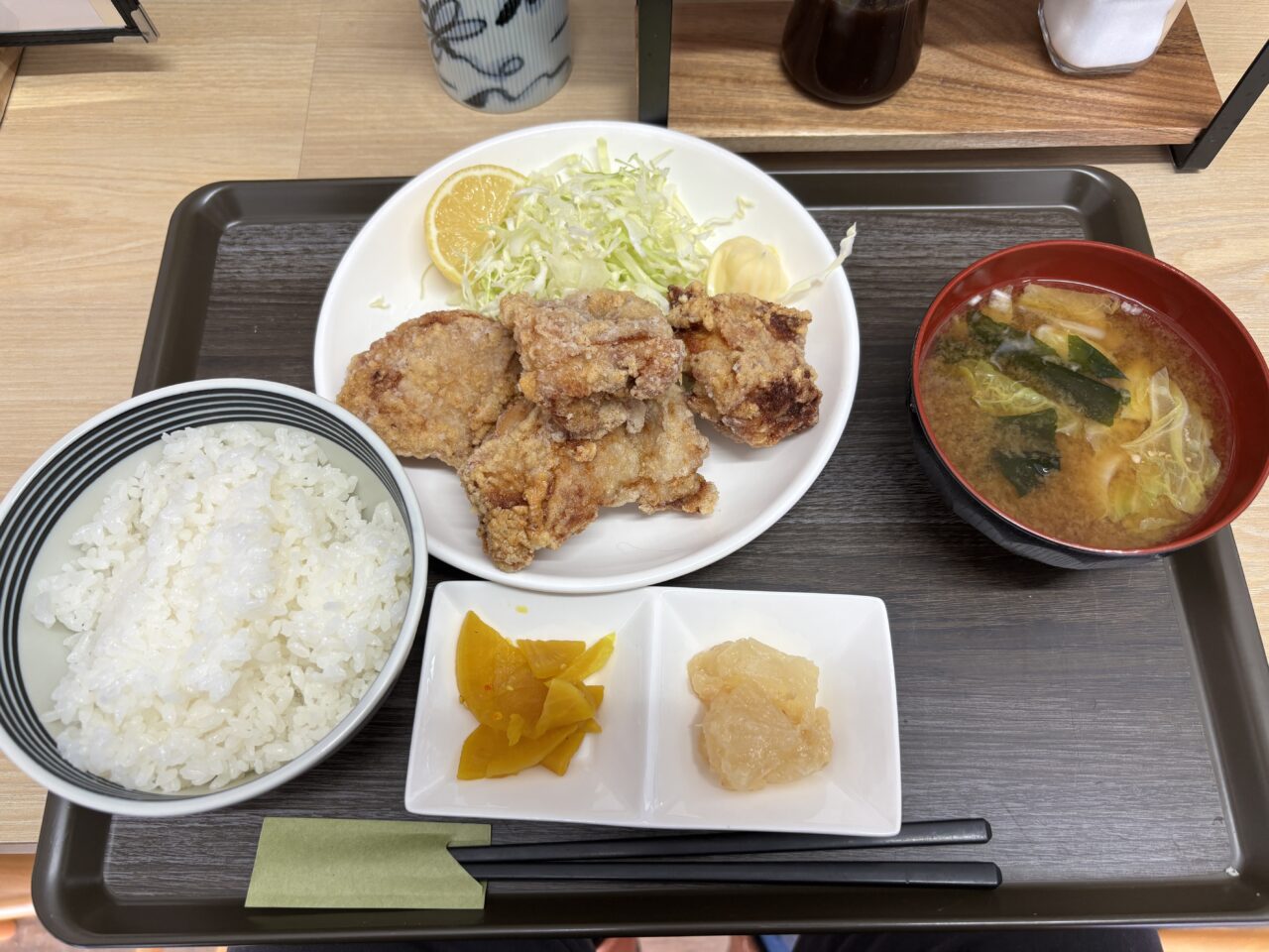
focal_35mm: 26
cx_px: 634
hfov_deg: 67.3
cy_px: 476
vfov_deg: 53.1
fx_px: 953
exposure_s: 1/100
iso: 64
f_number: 1.6
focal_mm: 5.96
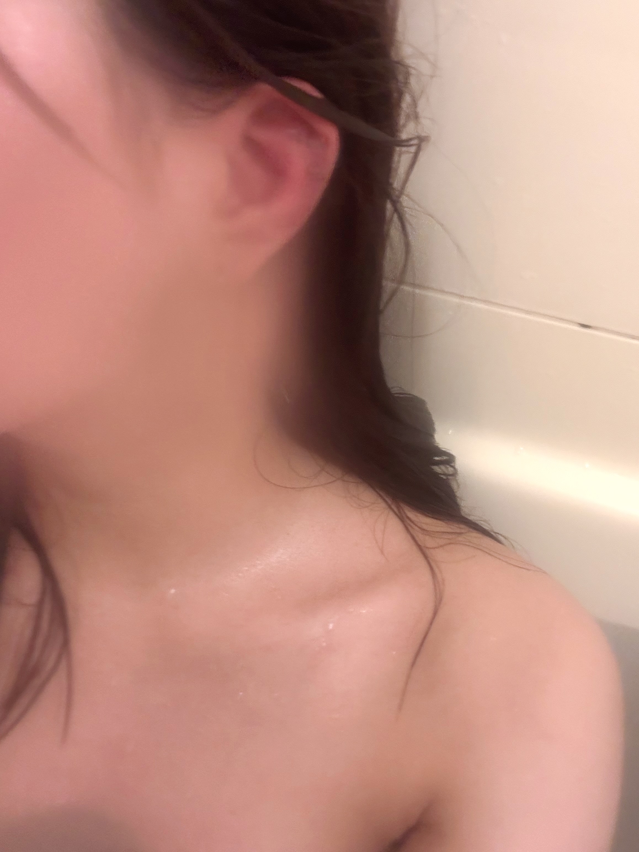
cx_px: 320
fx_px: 738
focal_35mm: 30
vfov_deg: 60.0
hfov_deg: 46.8
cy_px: 426
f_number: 1.9
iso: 250
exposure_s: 1/25
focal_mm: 2.69
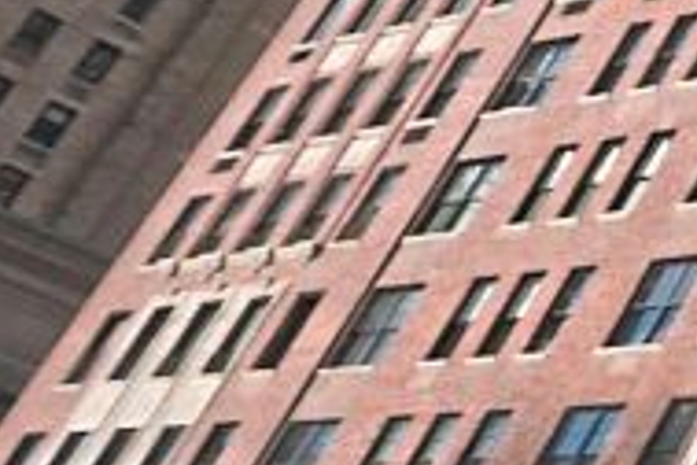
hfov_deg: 10.7
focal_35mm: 105
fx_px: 2033
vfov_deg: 12.9
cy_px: 435
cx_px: 2220
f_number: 7.1
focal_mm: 16
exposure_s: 1/3200
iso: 500
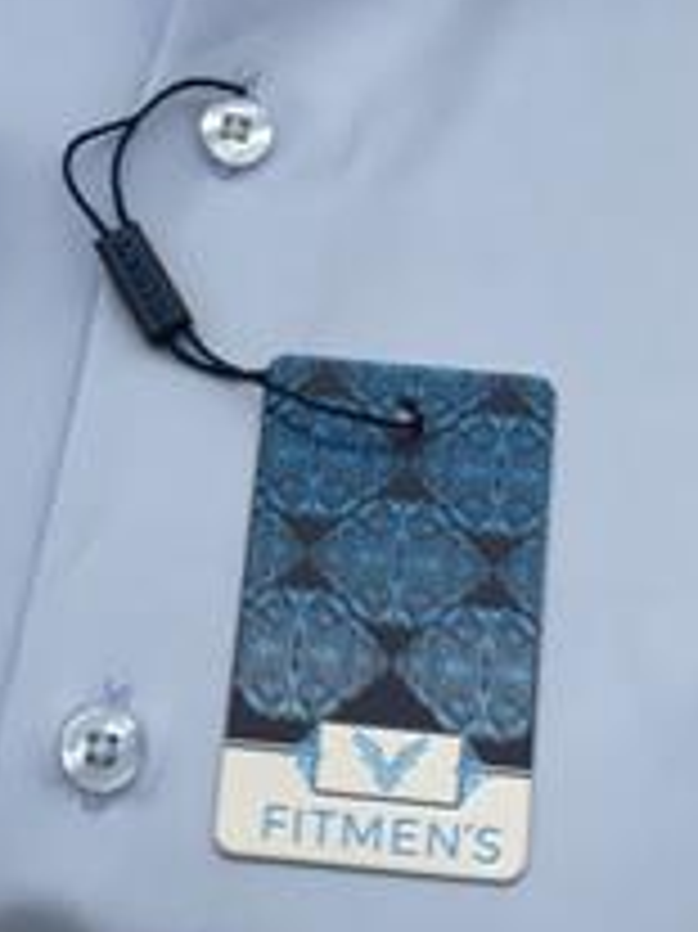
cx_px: 221
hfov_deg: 14.2
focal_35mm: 104
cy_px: 101
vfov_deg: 18.6
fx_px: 2799
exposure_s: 1/274
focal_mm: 6
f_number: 2
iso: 32
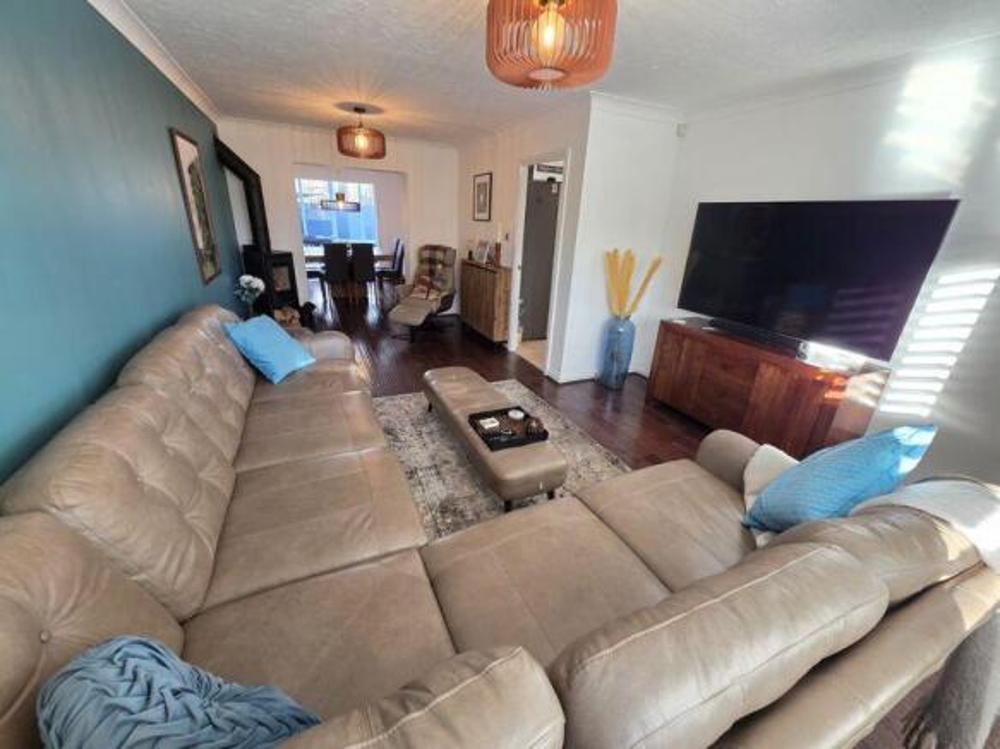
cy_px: 374
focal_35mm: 13
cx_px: 500
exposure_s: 1/50
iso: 250
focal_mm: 2.2
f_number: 1.9
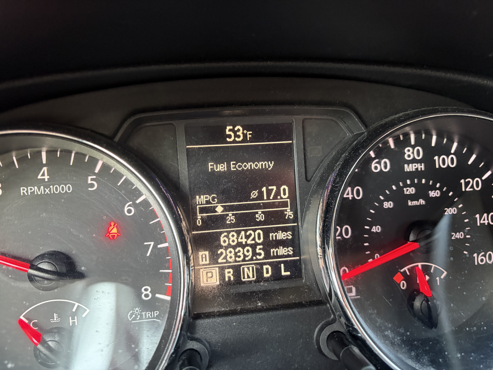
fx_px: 370
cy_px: 185
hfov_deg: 67.3
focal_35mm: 26
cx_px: 246
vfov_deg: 53.1
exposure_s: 1/49
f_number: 1.6
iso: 500
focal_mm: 5.96
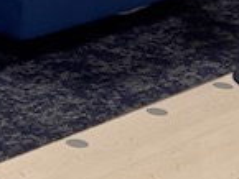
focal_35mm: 183
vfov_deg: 7.7
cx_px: -257
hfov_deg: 9.9
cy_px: -217
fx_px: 1265
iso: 80
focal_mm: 5.7
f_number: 1.5
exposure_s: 1/60
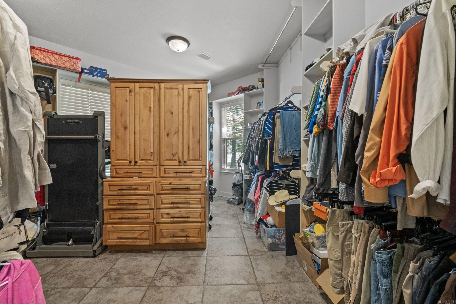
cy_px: 152
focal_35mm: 15
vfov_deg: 77.3
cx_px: 228
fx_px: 190
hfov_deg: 100.4
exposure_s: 1/2
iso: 1600
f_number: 7.1
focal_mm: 10
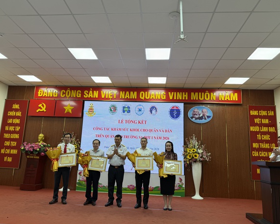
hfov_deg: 66.1
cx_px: 138
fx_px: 215
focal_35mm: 26
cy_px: 113
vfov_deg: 54.9
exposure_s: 1/120
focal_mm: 6.76
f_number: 1.78
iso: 64
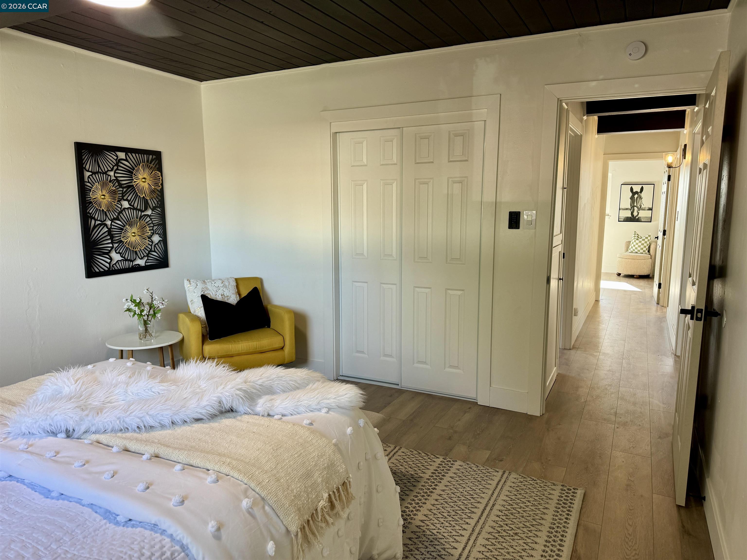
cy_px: 280
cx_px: 374
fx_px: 518
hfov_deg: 71.6
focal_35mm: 24
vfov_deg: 56.8
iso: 80
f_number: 1.78
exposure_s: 1/62
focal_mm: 6.76
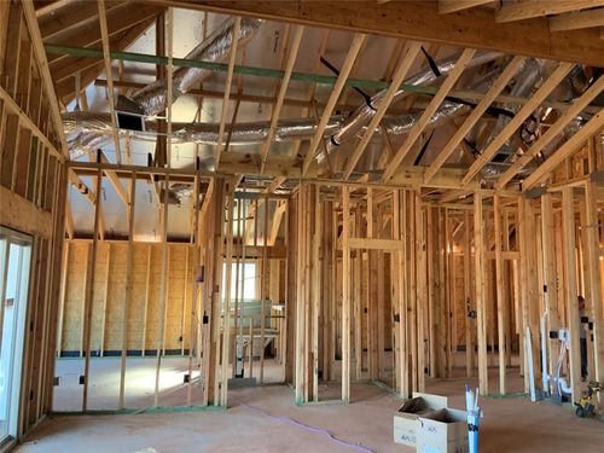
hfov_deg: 61.7
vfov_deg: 48.2
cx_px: 302
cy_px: 226
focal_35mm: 29
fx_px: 506
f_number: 1.8
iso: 100
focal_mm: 3
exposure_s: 1/60
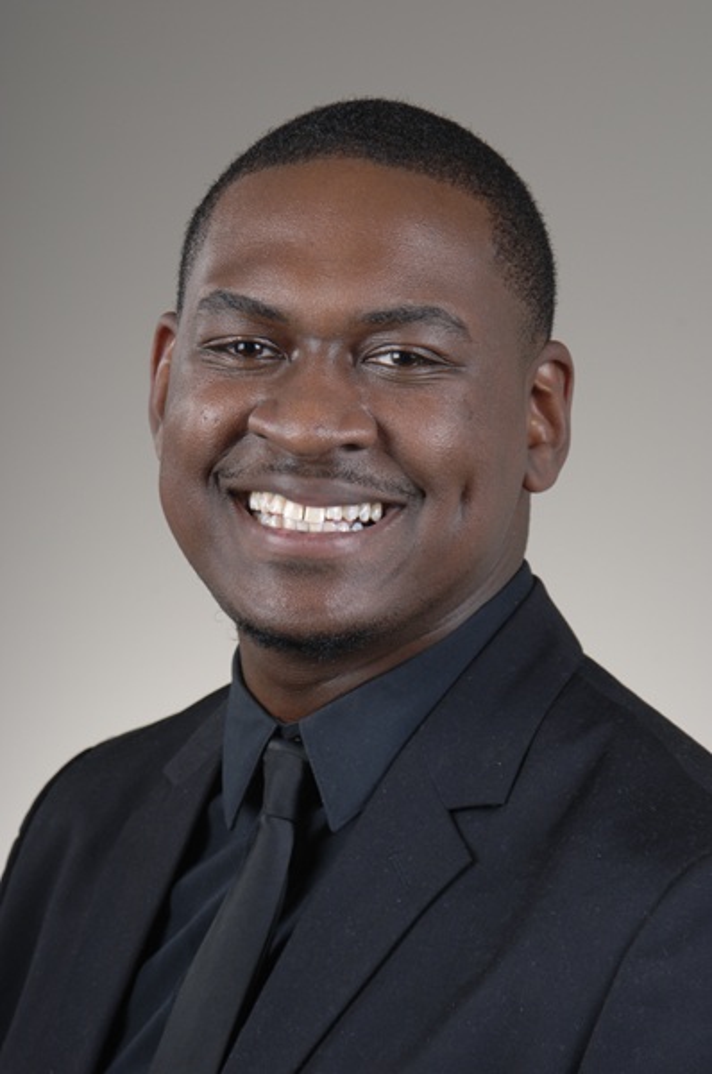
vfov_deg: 16.7
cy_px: 537
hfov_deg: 11.1
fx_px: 3661
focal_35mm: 123
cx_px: 356
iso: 200
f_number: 10
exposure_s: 1/250
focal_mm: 82
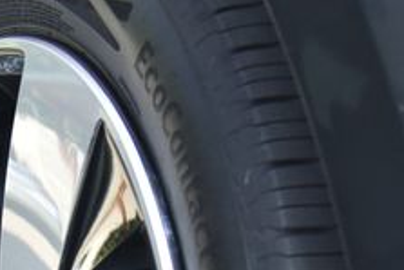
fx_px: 2841
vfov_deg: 5.4
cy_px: 429
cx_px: -29
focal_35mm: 253
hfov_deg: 8.1
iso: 500
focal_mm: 55
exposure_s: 1/60
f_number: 4
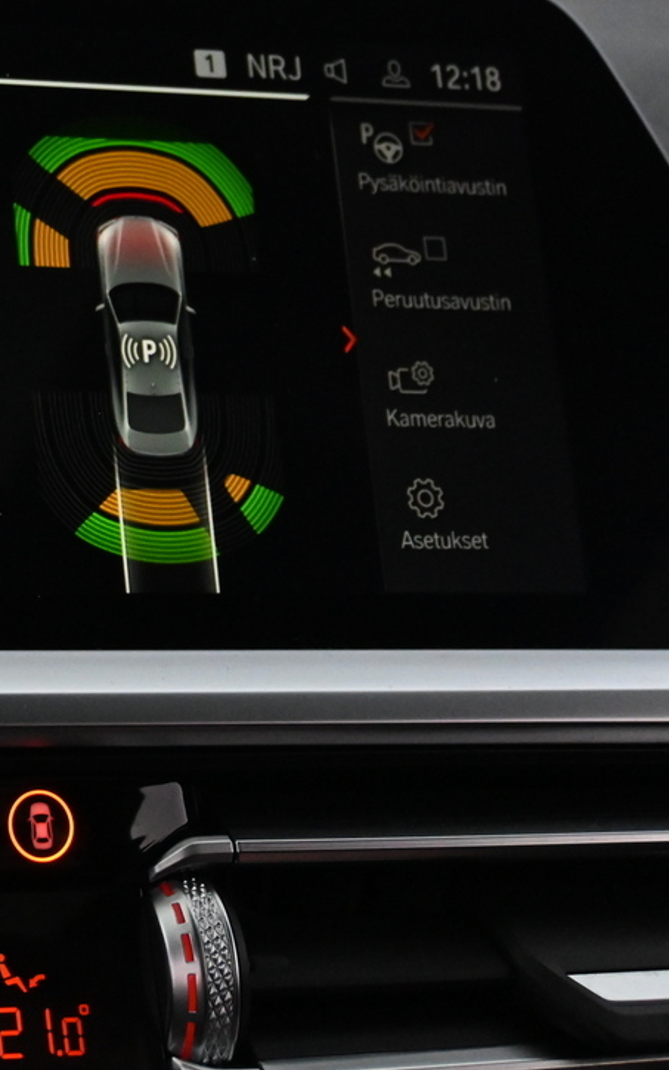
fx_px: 2890
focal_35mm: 99
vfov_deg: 20.8
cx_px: -331
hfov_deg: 12.6
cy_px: 281
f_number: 4.8
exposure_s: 1/50
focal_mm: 29
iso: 2500
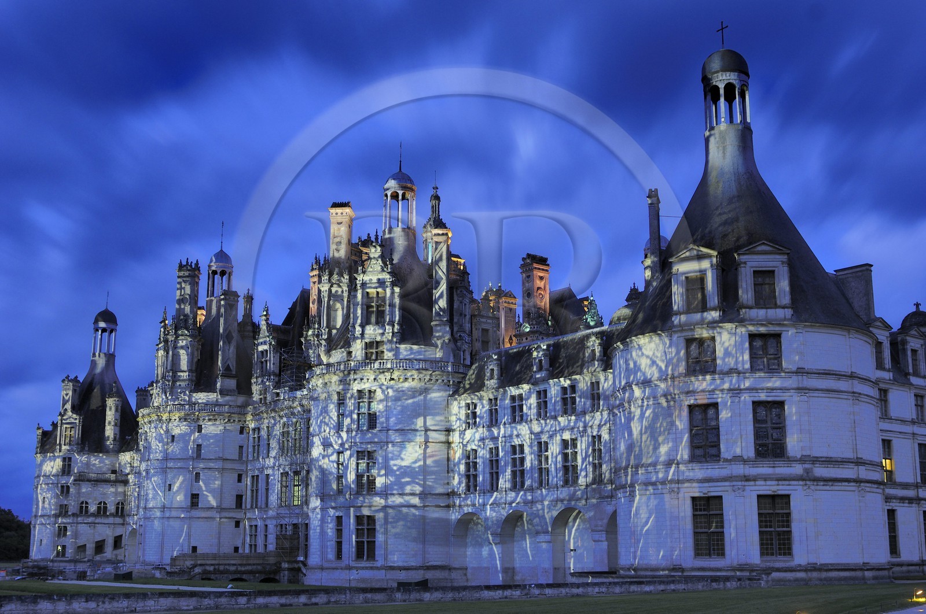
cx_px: 463
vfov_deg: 31.8
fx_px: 1079
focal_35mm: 42
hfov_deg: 46.5
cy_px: 307
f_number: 4.5
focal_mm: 28
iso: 100
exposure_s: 10
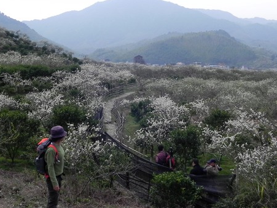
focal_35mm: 45
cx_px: 127
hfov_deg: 42.1
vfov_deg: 31.9
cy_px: 71
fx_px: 360
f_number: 7.1
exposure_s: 1/352
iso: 160
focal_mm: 5.2
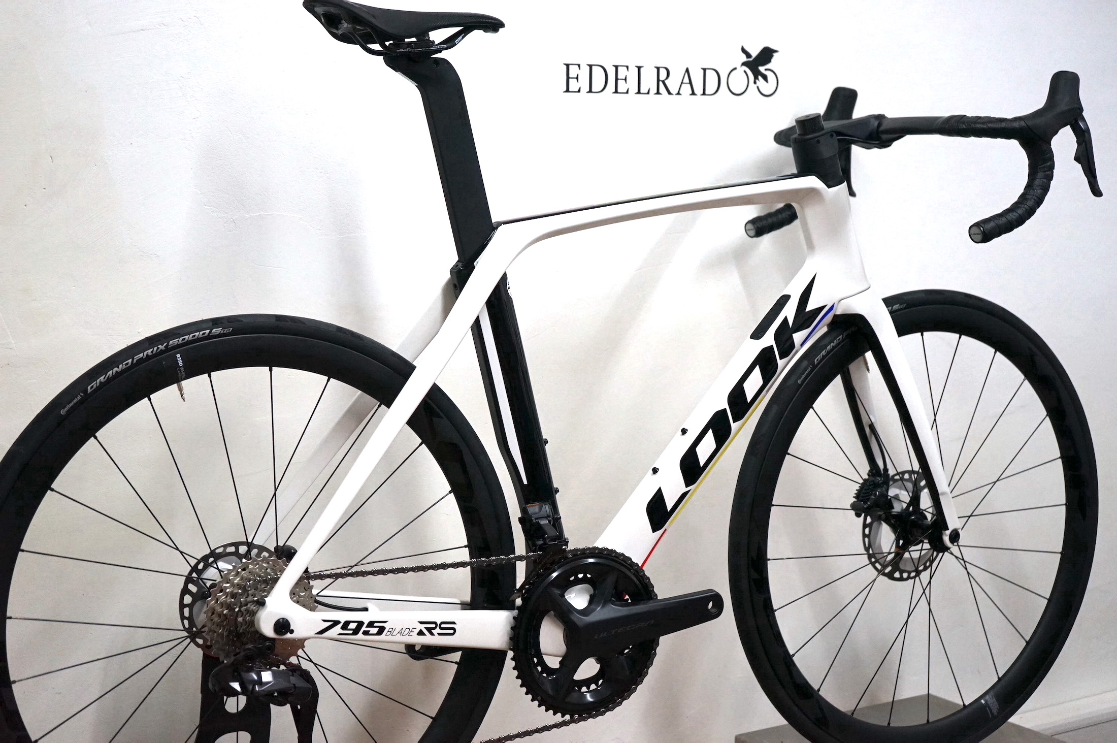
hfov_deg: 35.1
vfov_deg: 23.7
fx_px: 1767
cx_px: 558
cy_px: 372
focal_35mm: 57
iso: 2500
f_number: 5
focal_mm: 57
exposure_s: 1/160
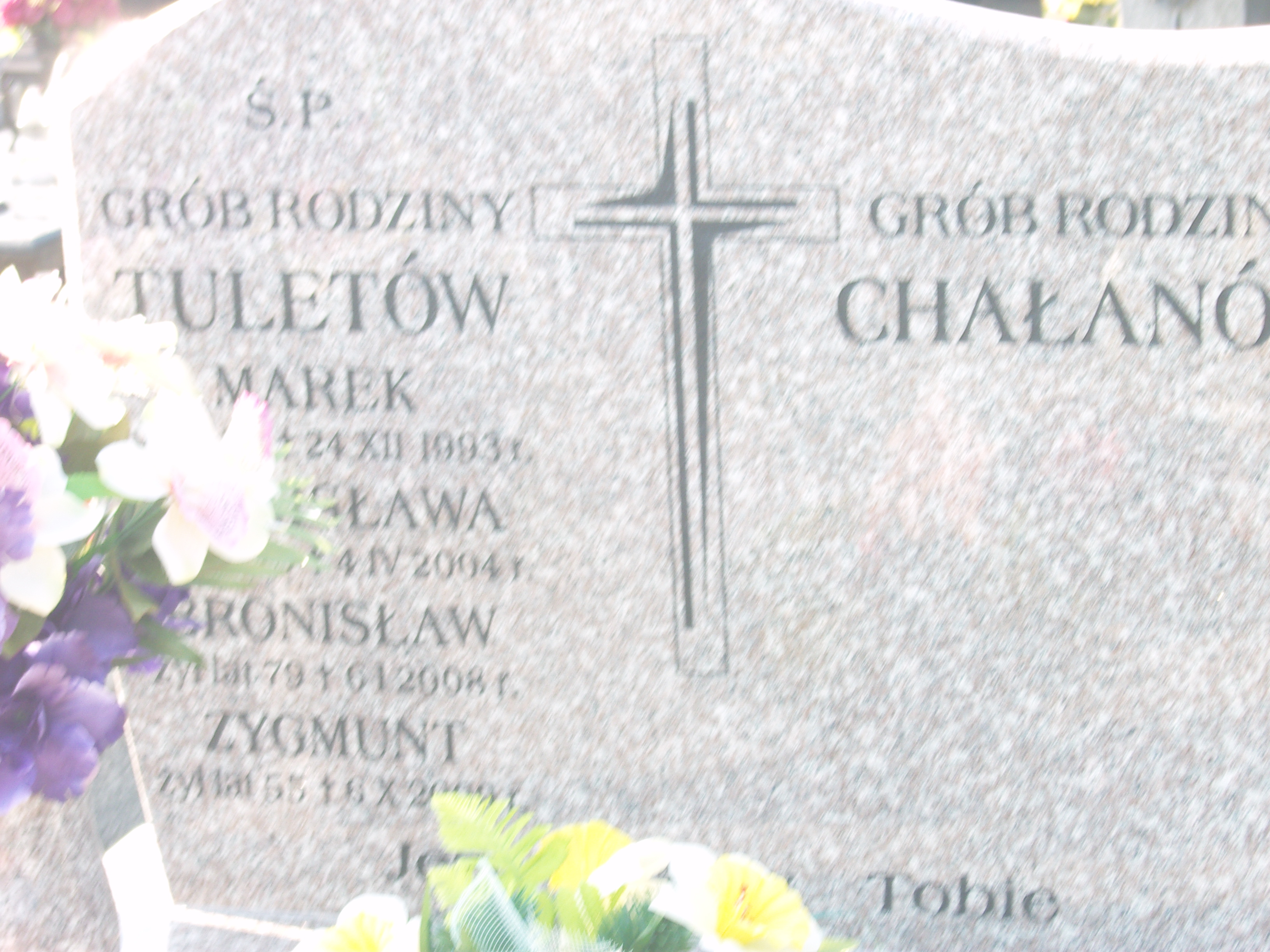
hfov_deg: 19.3
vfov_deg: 14.5
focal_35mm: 102
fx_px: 3742
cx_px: 635
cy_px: 476
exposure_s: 1/60
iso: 100
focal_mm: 21.9
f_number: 5.2
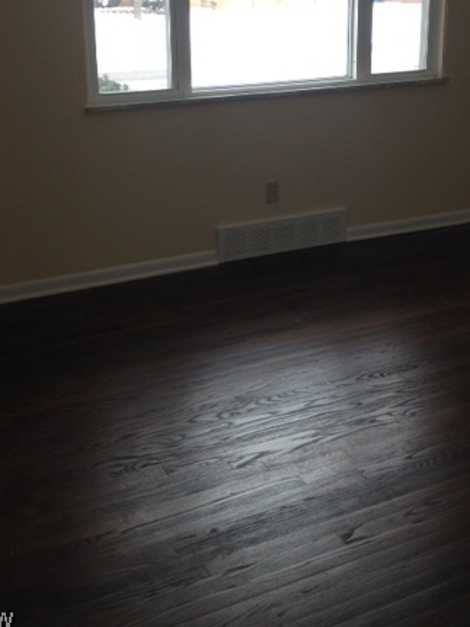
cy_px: 173
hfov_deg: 28.0
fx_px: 942
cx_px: 236
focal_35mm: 52
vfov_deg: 36.2
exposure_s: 1/60
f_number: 2.4
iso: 50
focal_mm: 4.28
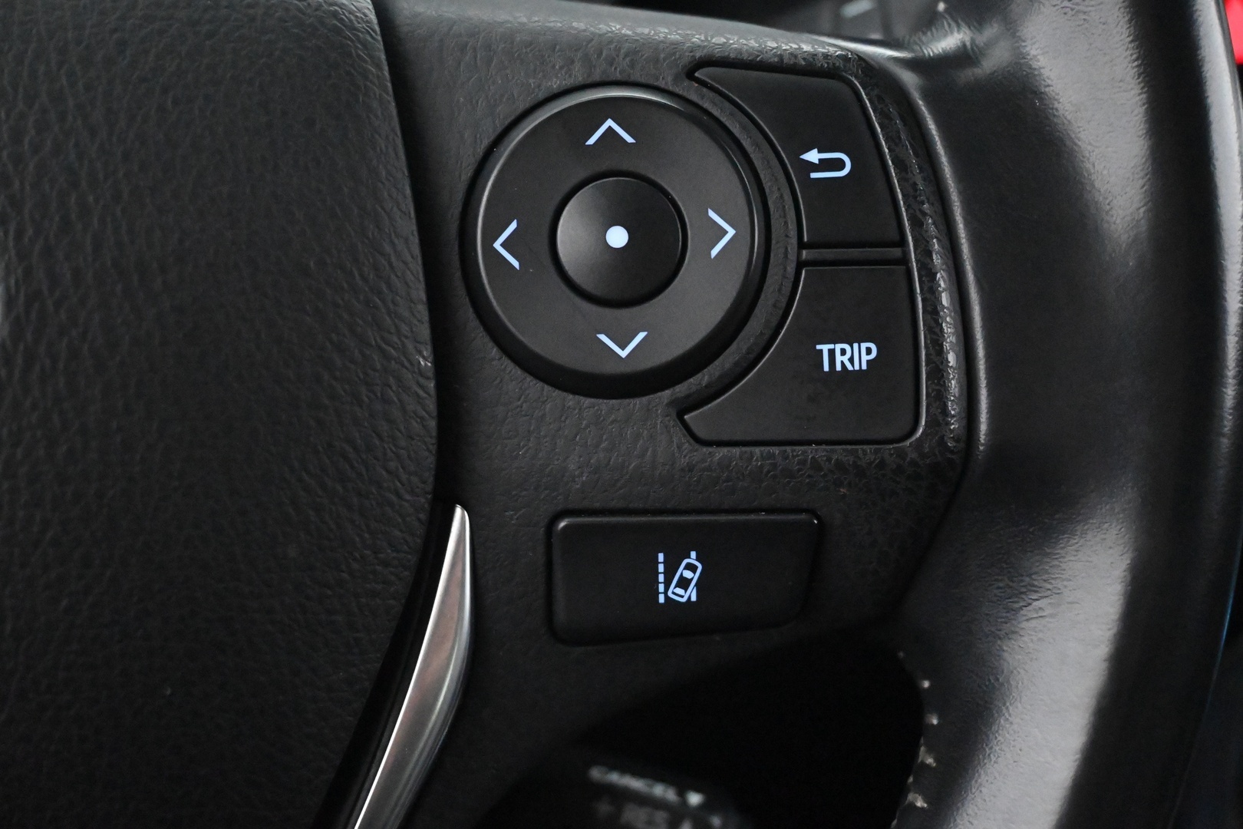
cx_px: 622
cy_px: 414
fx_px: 1709
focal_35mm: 50
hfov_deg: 40.0
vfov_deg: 27.3
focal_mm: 33
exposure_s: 1/50
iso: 14400
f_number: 5
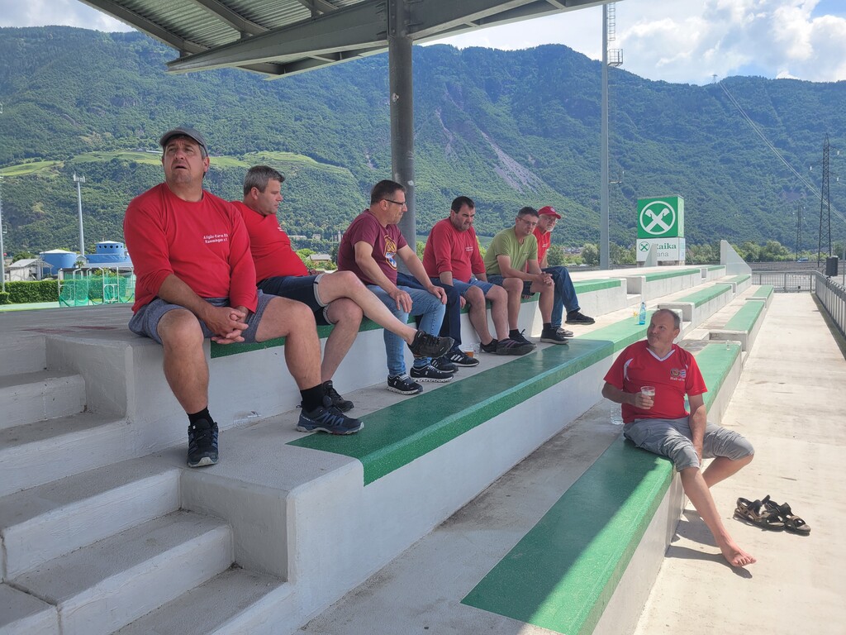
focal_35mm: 26
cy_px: 318
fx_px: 635
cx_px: 423
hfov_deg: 67.3
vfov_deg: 53.1
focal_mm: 5.4
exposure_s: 1/1756
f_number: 1.8
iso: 40
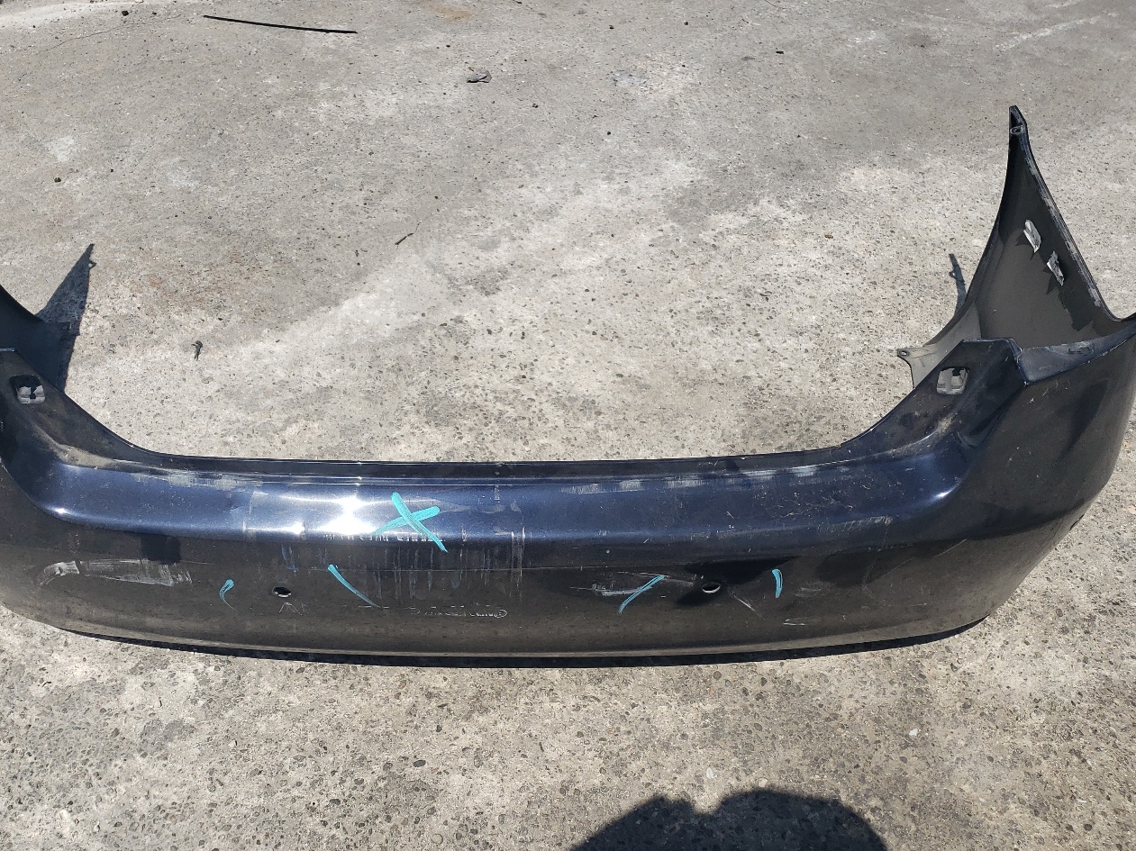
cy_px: 515
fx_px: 1083
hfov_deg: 55.3
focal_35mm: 33
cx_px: 511
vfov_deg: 42.7
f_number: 1.5
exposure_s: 1/5000
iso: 50
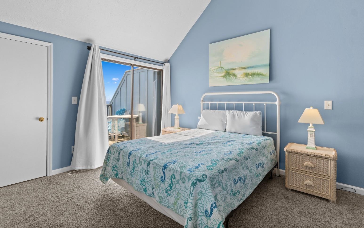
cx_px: 187
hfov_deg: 97.8
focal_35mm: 16
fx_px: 159
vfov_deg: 71.0
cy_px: 101
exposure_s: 1/60
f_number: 4.5
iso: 100
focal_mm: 10
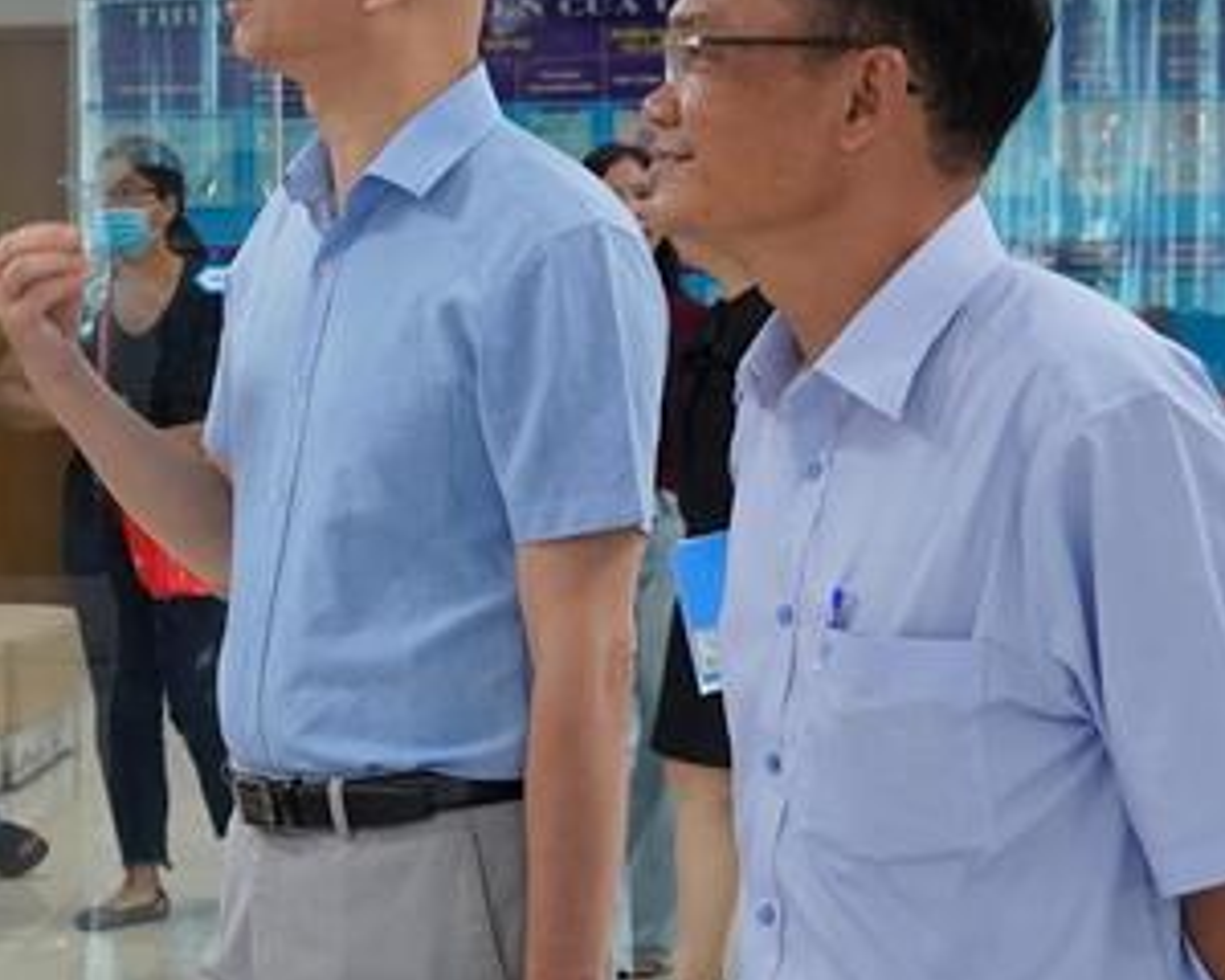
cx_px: -270
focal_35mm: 100
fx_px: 3626
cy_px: 255
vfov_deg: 15.3
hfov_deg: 18.2
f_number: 4
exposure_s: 1/160
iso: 1250
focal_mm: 27
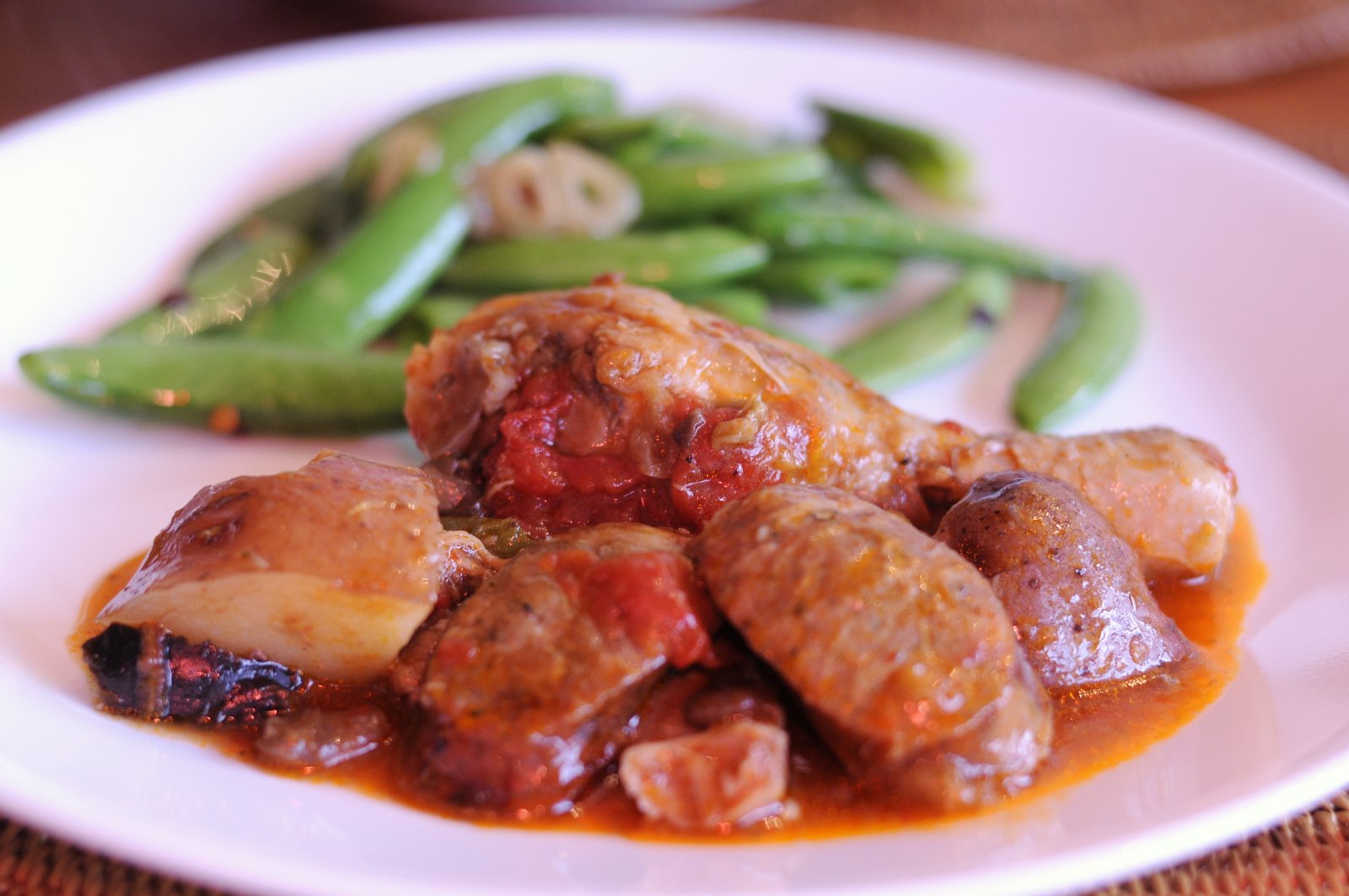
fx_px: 2807
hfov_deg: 27.0
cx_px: 674
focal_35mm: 75
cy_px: 448
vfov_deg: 18.1
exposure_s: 1/60
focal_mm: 50
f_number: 2.8
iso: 560
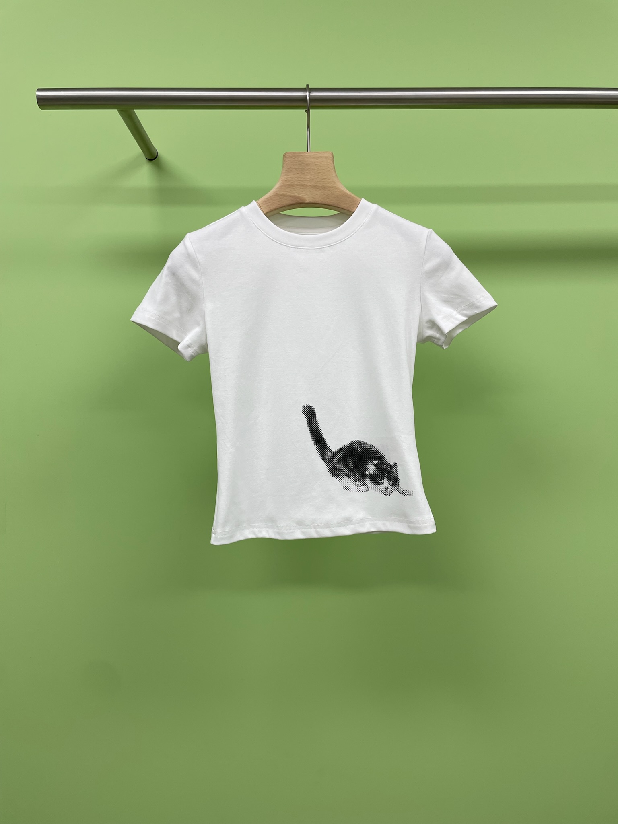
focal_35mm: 26
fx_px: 619
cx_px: 309
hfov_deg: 53.1
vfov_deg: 67.3
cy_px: 412
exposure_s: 1/100
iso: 40
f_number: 1.6
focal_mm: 4.2
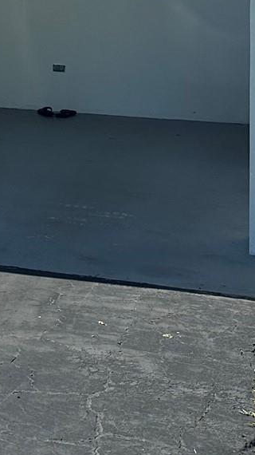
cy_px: -45
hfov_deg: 11.1
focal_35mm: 94
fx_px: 1132
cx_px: -329
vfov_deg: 21.5
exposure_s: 1/5848
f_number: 1.78
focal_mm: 6.86
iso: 80
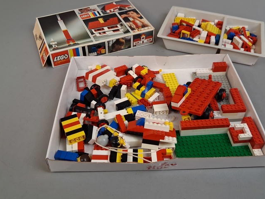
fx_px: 260
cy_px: 90
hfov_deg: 53.8
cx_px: 149
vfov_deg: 41.7
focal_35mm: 34
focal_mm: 4
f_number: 1.8
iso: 400
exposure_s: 1/100
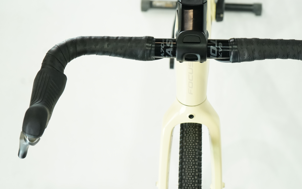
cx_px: 185
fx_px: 617
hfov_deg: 27.4
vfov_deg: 17.4
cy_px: 114
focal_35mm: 75
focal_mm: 56
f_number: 5
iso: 1600
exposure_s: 1/200
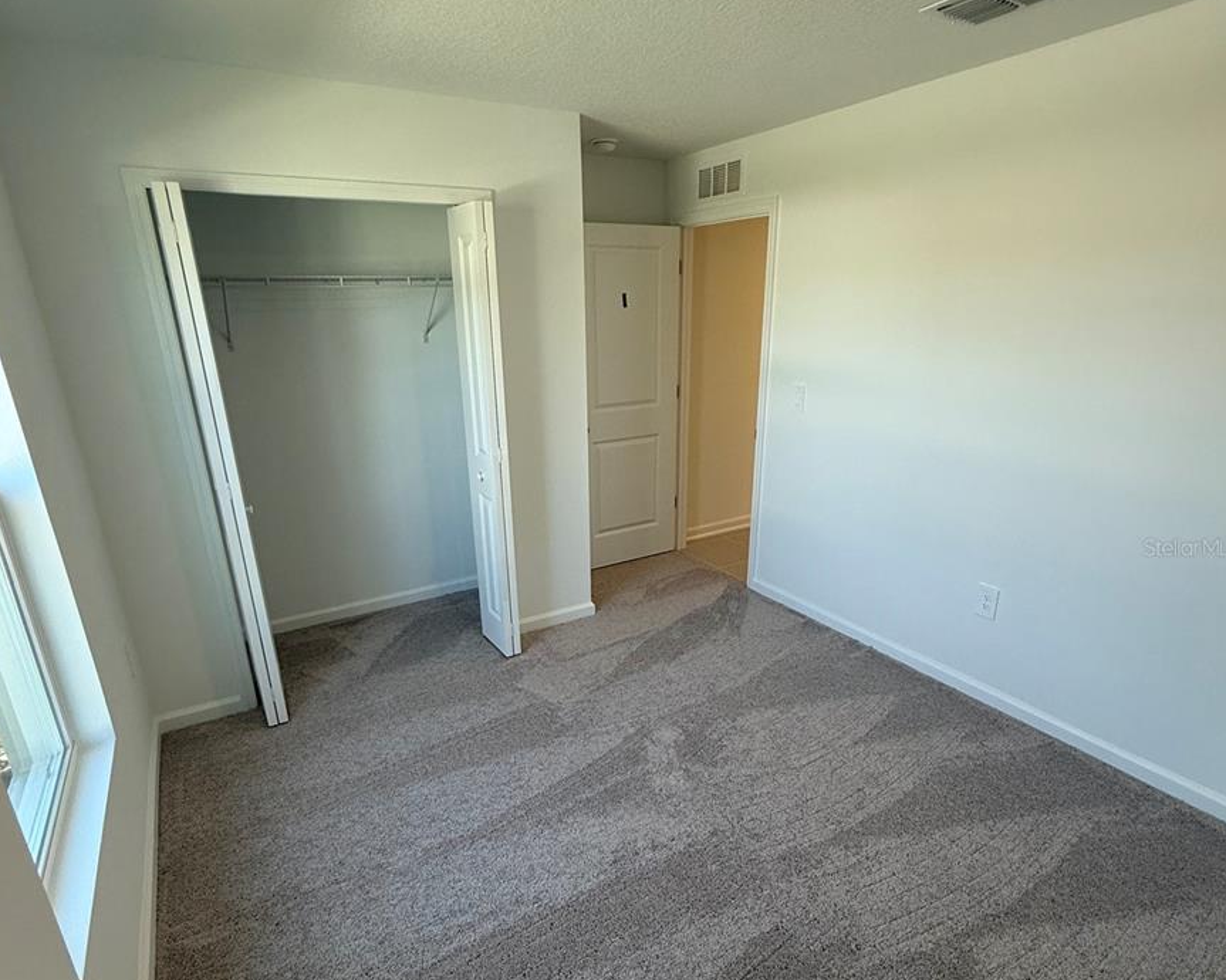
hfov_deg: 83.3
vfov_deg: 70.6
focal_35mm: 19
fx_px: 689
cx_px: 605
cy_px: 547
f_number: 2.2
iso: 125
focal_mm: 2.22
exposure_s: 1/120
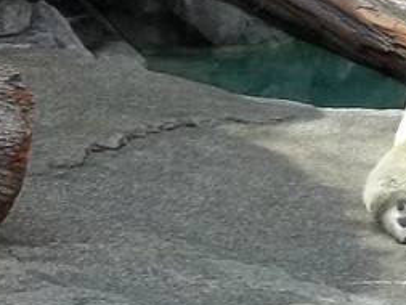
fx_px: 2370
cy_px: 82
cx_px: -96
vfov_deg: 7.4
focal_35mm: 202
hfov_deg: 9.6
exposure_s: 1/60
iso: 64
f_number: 8.8
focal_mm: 5.7
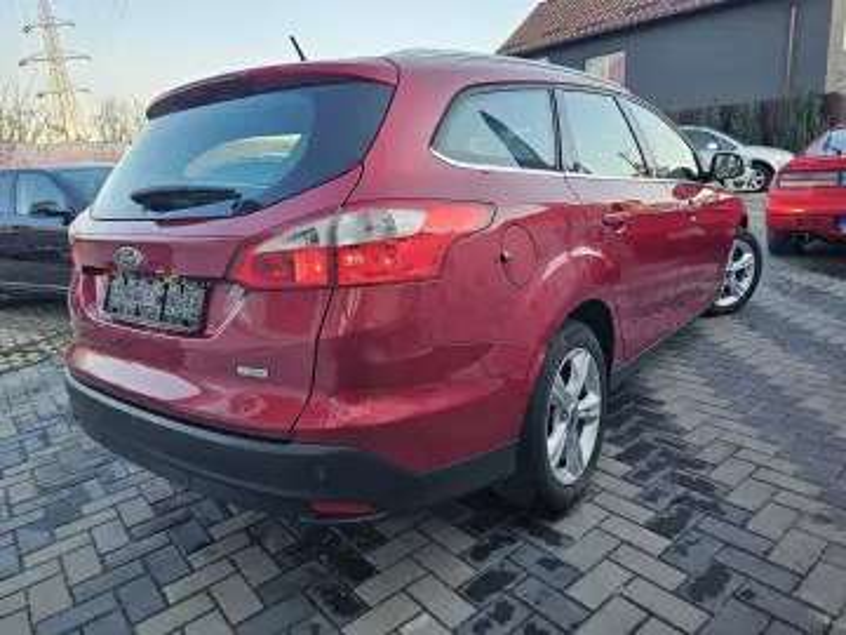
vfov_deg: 58.9
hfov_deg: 73.9
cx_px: 423
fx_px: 562
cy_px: 318
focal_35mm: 23
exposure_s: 1/180
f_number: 1.7
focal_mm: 6.3
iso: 32
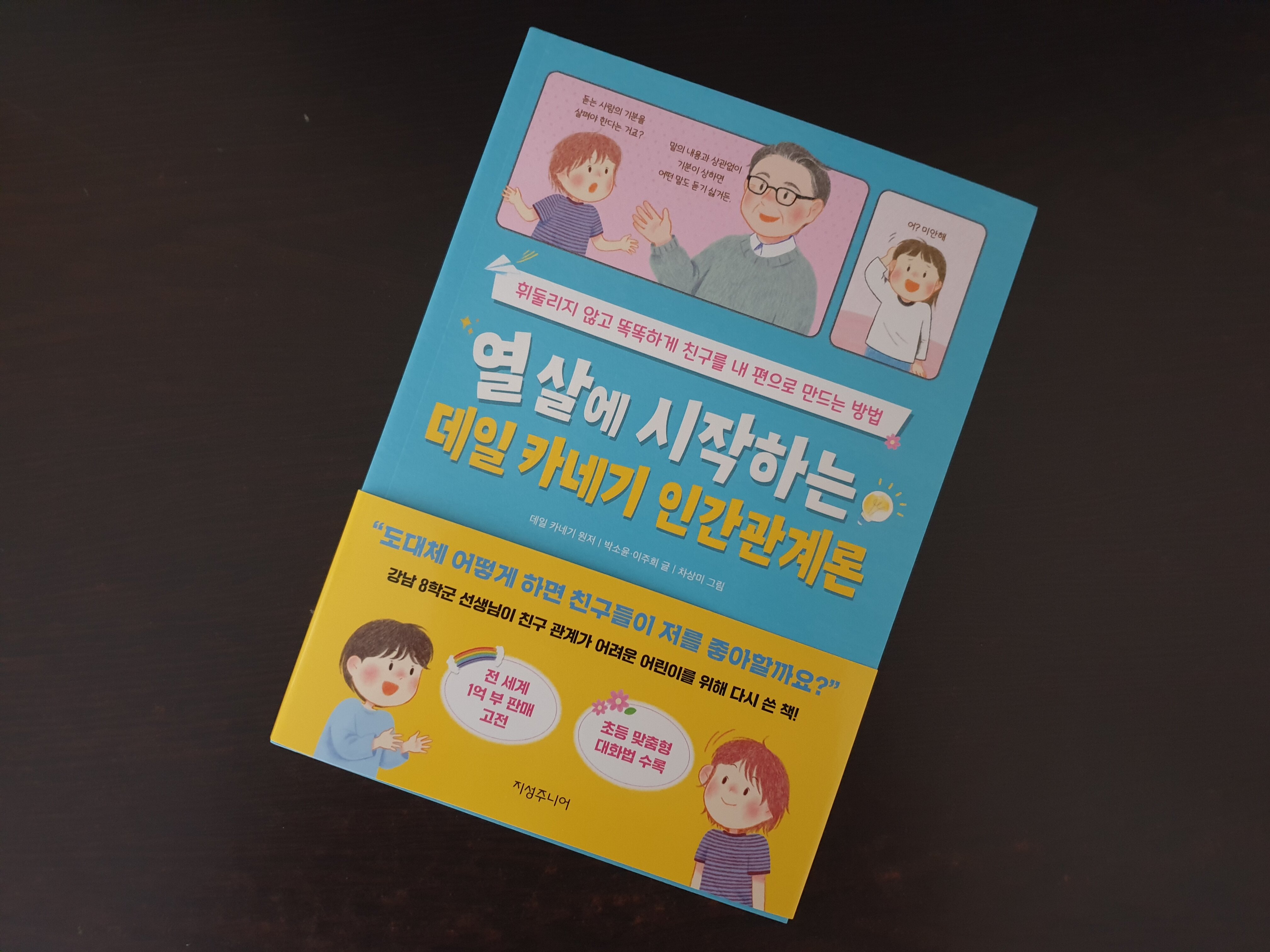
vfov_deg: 53.1
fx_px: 954
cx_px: 635
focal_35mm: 26
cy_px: 476
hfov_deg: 67.3
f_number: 1.5
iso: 250
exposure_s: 1/11
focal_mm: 4.3
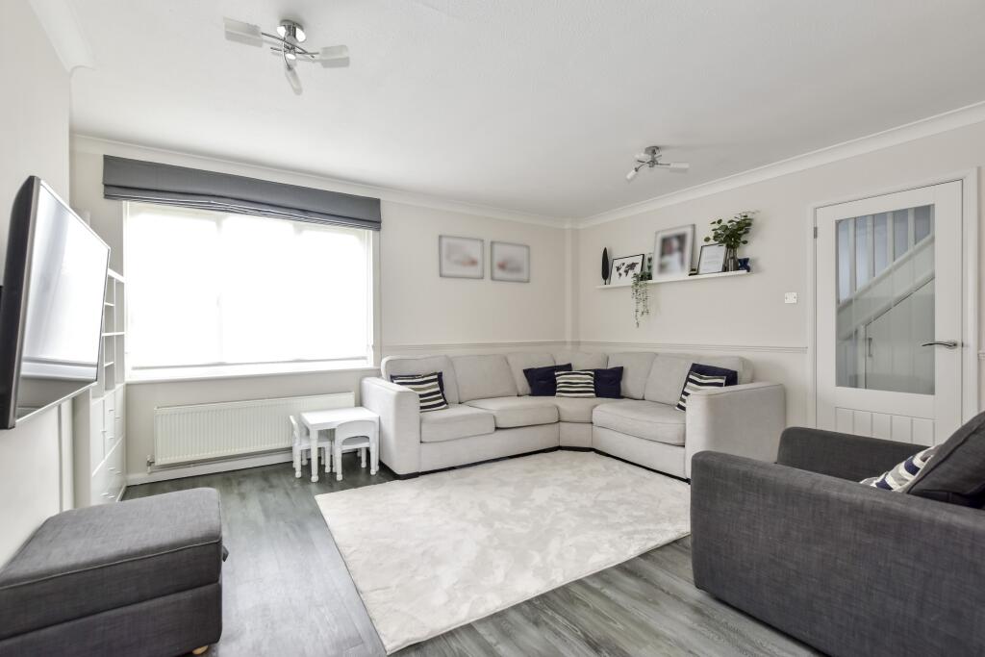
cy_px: 328
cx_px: 492
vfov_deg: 77.3
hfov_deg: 100.4
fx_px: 410
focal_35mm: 15
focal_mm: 10
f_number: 8
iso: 640
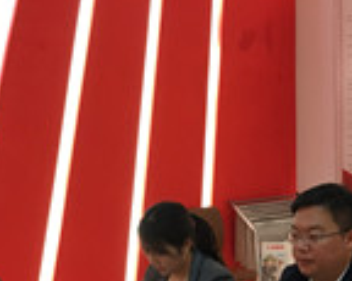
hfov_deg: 20.2
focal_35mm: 95
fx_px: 989
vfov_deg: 15.8
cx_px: 186
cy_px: 290
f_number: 1.8
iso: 32
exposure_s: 1/33
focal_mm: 3.99
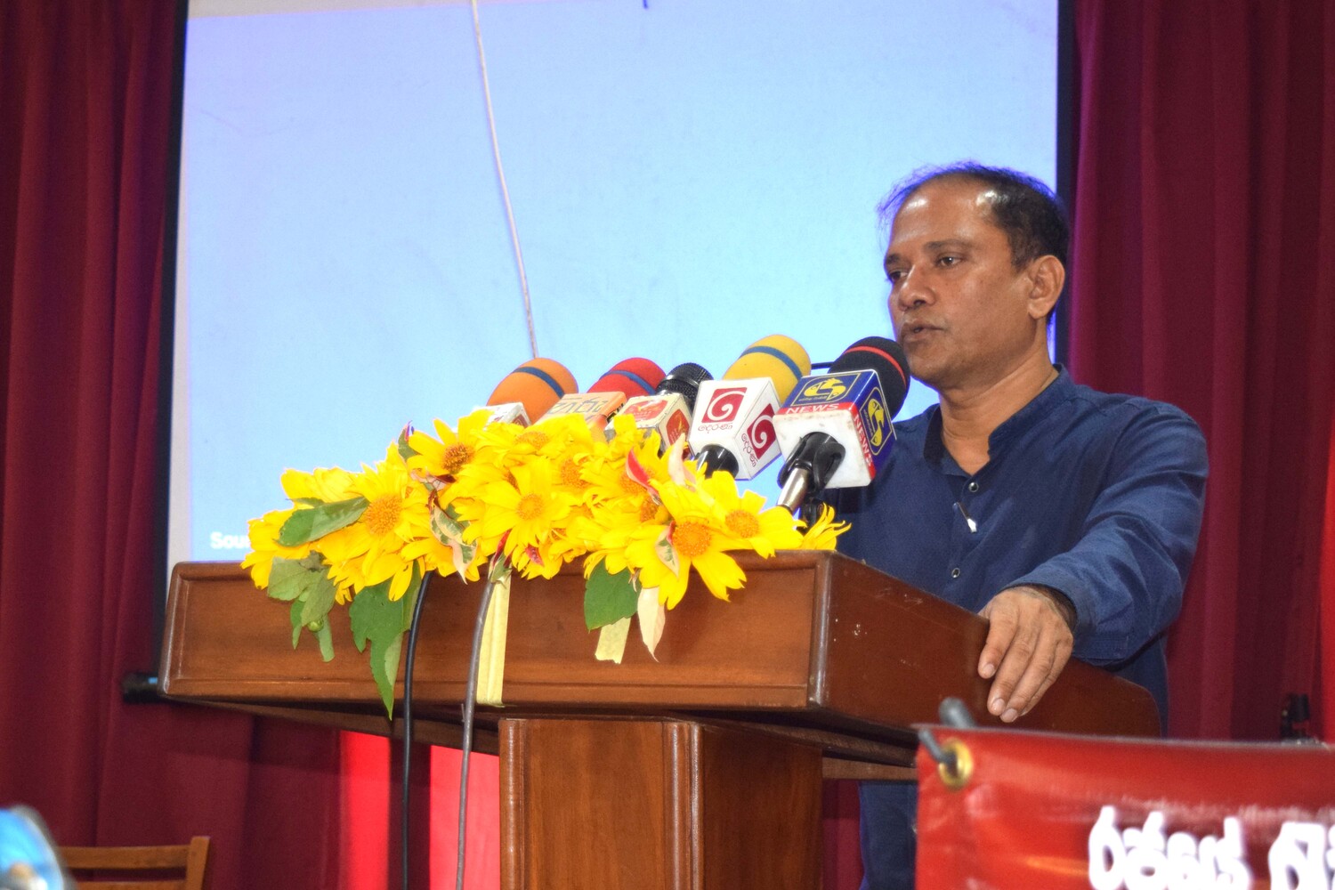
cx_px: 668
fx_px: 1724
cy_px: 445
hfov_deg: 42.3
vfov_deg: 28.9
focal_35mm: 46
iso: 2000
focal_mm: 31
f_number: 4.2
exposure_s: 1/60
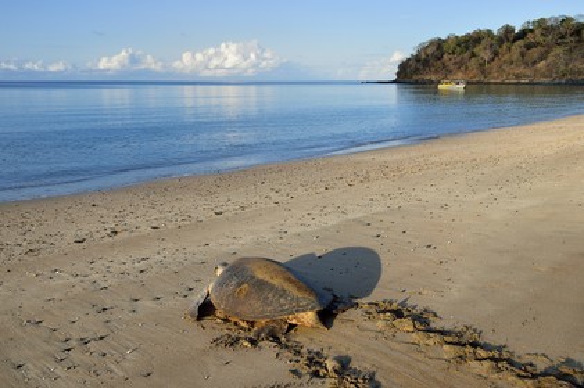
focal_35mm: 34
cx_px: 292
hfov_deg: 55.8
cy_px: 194
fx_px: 551
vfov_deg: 38.8
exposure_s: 1/250
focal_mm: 34
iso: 400
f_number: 13
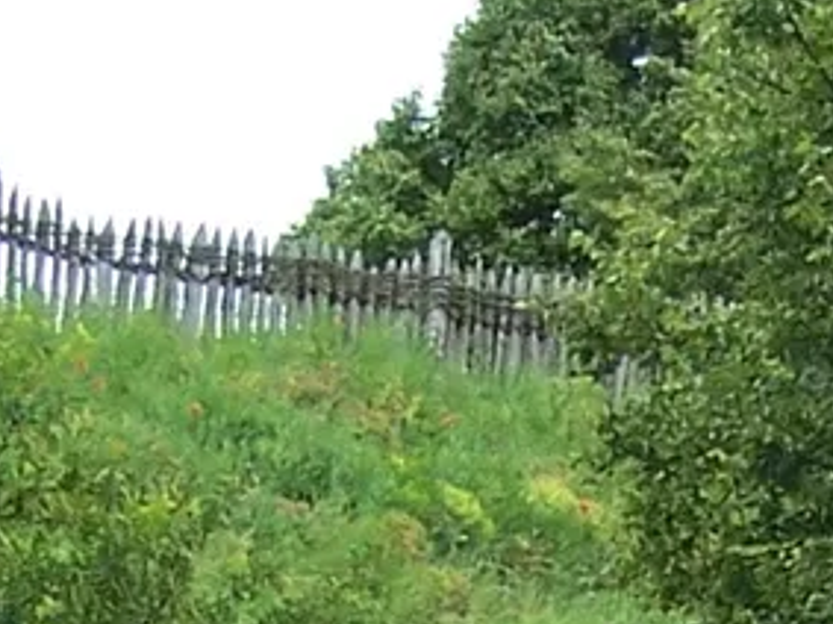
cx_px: 768
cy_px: 1469
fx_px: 5172
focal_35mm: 215
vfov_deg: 6.6
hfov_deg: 9.2
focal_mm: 6.3
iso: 80
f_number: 2.8
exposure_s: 1/250
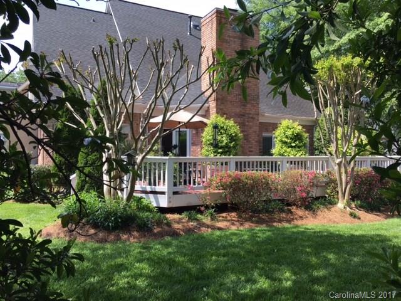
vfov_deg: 48.2
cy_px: 150
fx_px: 336
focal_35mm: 29
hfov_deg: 61.7
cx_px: 200
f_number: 2.2
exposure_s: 1/503
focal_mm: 4.15
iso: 25
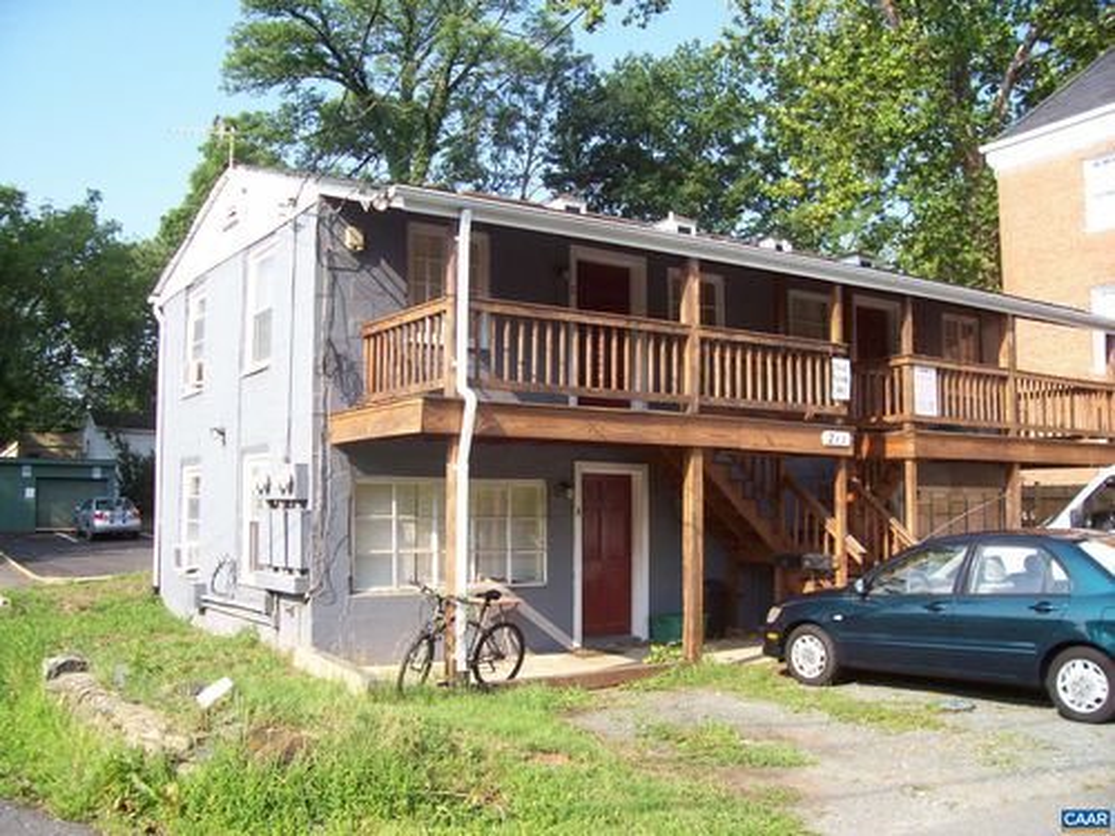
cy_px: 418
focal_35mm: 34
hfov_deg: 54.0
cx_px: 558
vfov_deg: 41.8
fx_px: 1095
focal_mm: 5.6
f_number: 2.7
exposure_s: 1/523
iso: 80
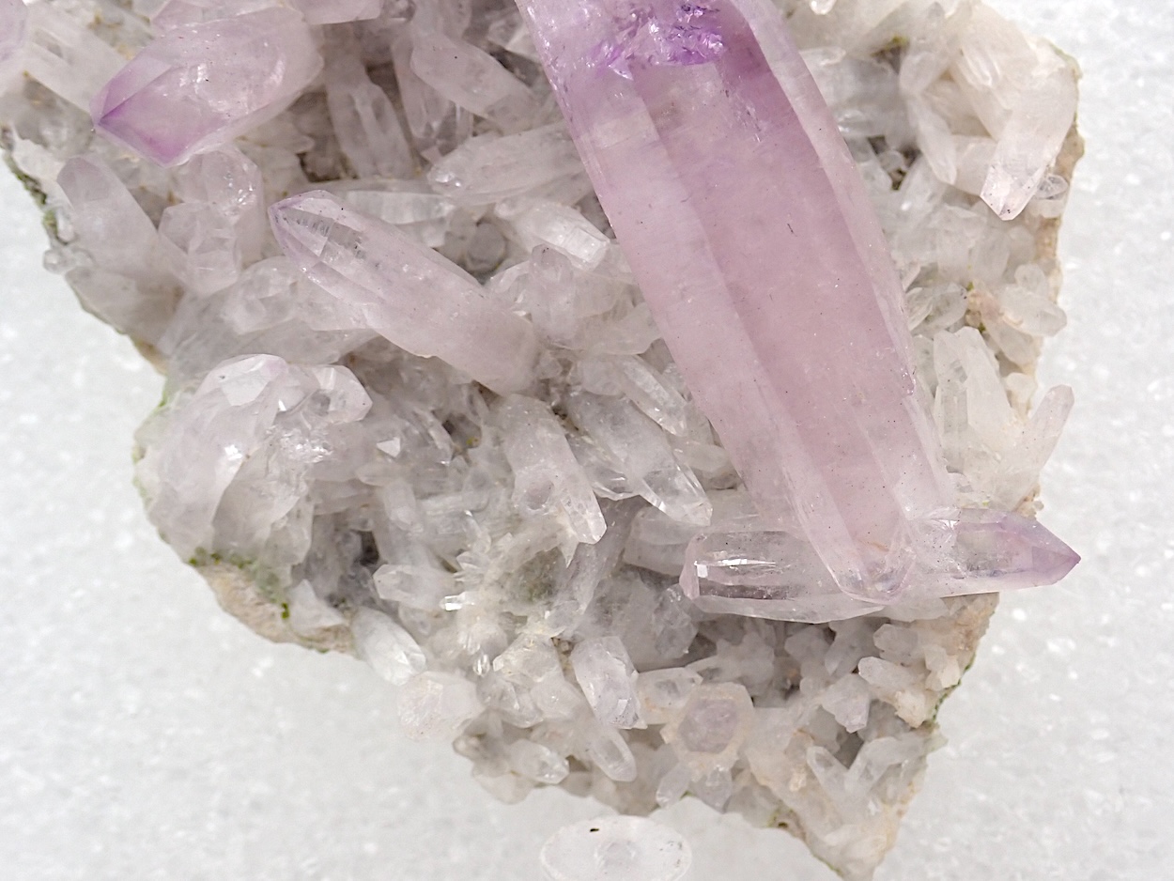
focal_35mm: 82
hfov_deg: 23.8
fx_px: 2782
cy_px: 440
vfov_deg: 18.0
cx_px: 587
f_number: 4.3
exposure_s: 1/100
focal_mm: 14.62
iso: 200
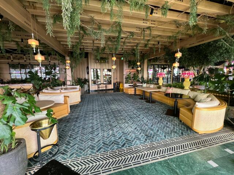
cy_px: 88
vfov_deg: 89.9
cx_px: 117
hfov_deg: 106.2
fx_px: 88
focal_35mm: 13
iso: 200
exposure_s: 1/109
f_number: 1.8
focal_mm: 1.57
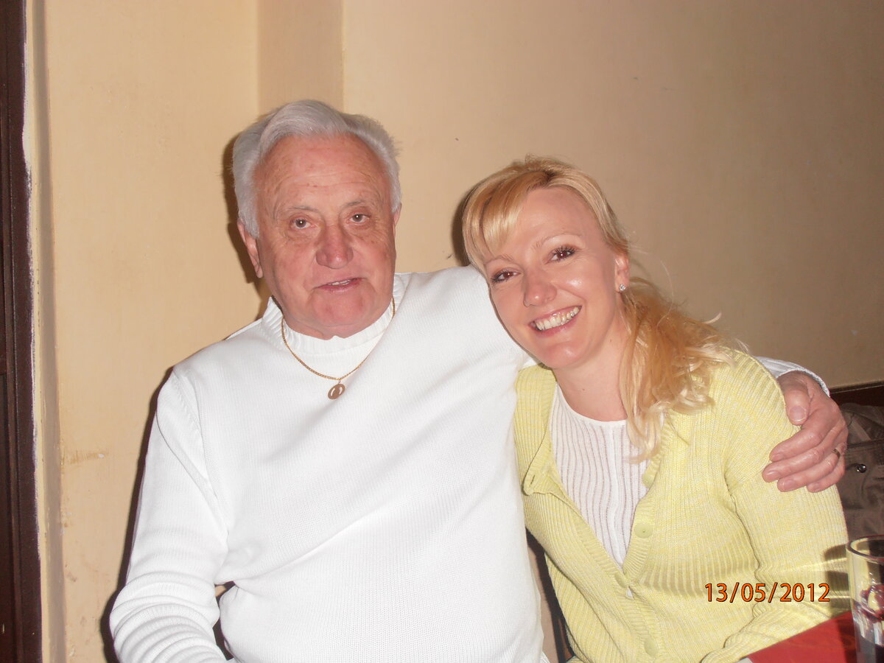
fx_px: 1124
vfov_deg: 32.9
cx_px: 442
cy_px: 332
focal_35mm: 44
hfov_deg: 42.9
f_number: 4.2
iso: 125
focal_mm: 7.87
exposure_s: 1/40
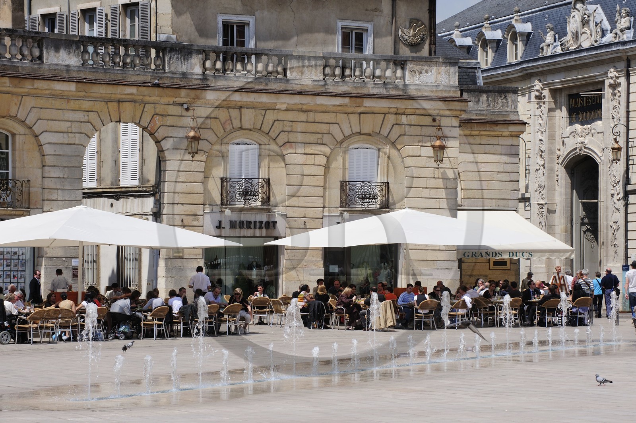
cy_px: 212
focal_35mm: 140
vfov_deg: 9.8
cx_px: 318
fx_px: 2471
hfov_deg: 14.7
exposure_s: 1/250
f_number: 13
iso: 200
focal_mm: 140
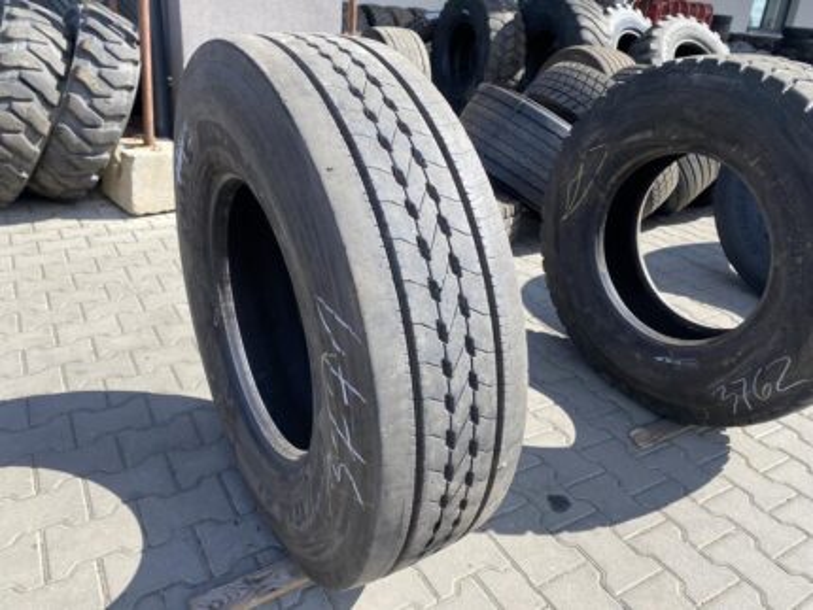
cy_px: 305
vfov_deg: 53.1
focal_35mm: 26
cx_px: 406
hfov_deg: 67.3
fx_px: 611
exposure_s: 1/822
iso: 32
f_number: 1.8
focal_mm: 4.25
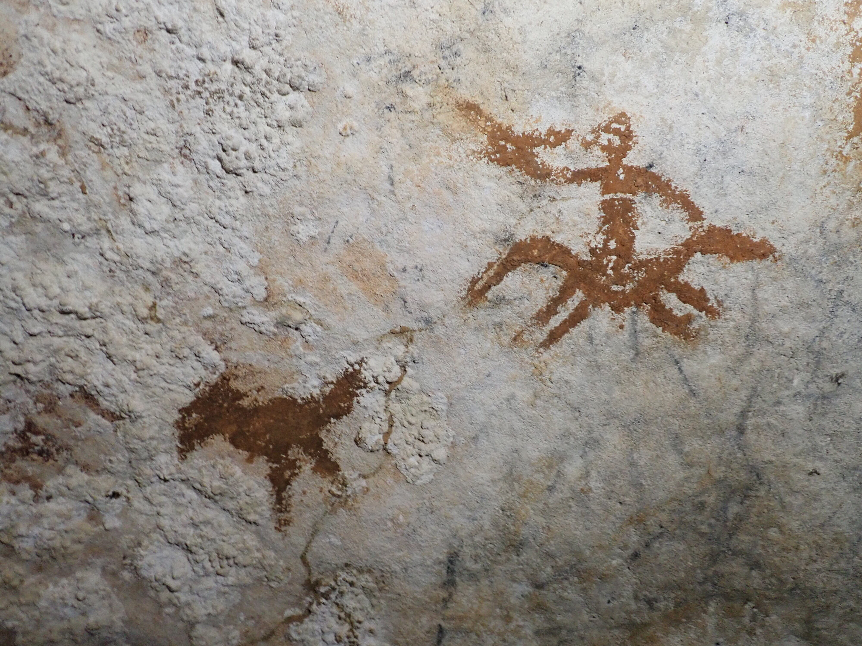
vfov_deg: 46.8
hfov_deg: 60.0
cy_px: 323
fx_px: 747
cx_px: 431
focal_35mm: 30
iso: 320
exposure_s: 1/30
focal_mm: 5.5
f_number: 2.3
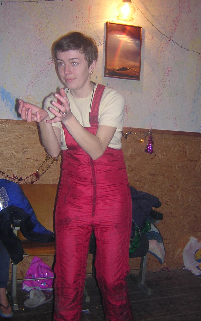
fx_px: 342
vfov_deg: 50.4
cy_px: 163
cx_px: 110
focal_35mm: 39
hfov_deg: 32.7
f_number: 2.6
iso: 157
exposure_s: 1/60.1
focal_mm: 4.7
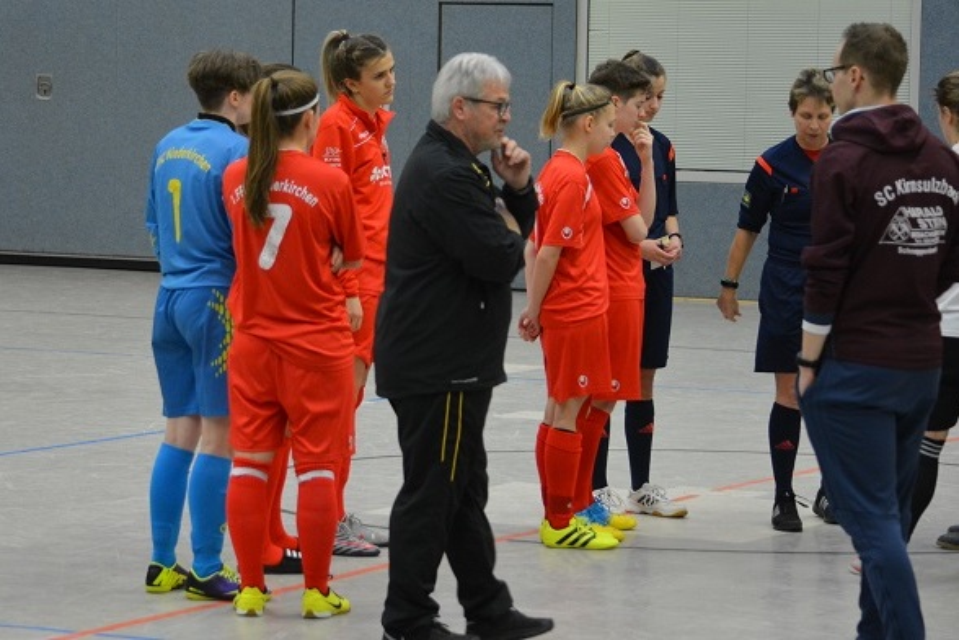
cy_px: 320
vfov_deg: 11.7
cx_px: 480
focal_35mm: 117
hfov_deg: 17.5
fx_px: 3117
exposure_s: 1/100
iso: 1600
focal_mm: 78
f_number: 4.5
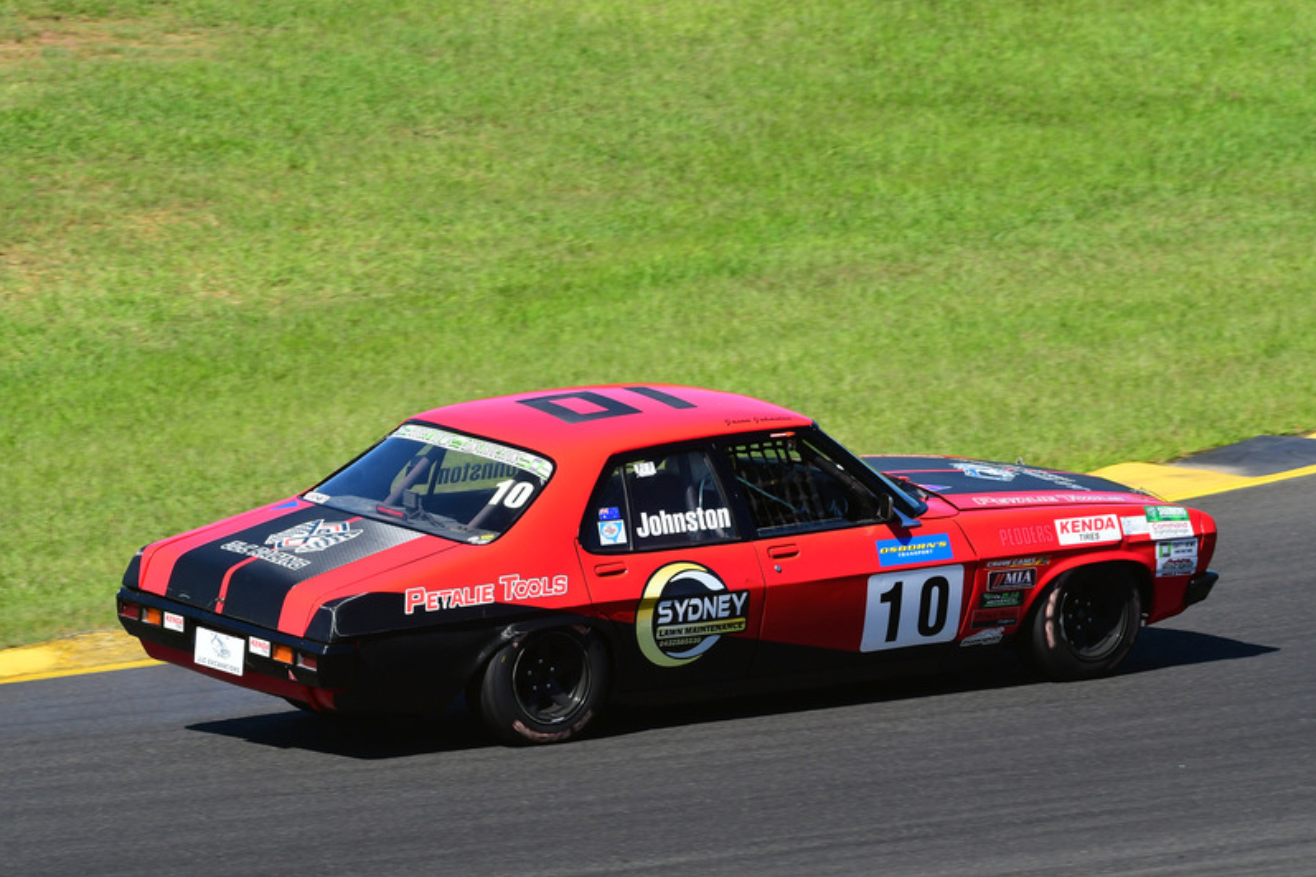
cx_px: 658
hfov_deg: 6.5
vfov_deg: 4.3
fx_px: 11551
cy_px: 438
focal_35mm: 316
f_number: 11
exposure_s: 1/640
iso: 500
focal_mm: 210
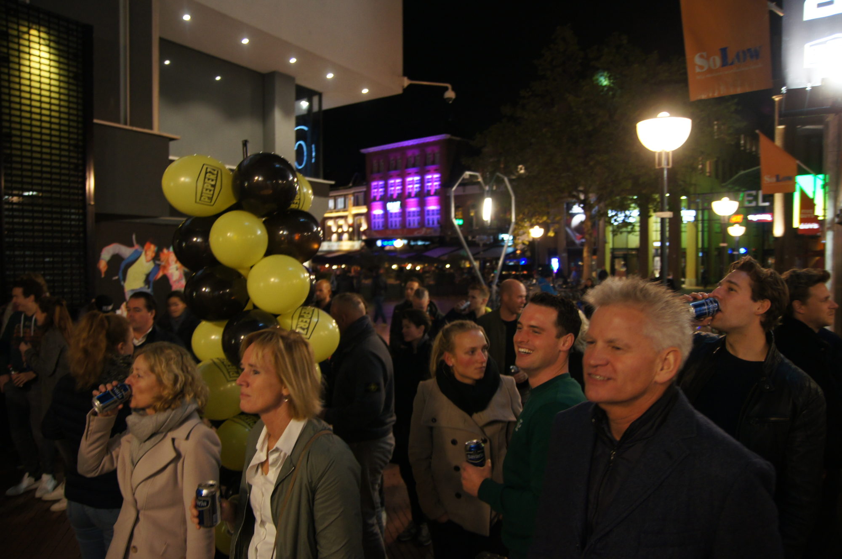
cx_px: 421
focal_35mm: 26
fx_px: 596
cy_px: 280
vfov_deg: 50.3
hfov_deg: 70.5
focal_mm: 17
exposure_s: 1/30
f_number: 2.8
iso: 1000
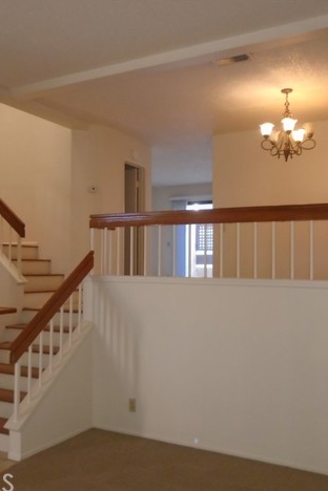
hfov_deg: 35.9
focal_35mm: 37
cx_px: 137
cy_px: 247
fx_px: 506
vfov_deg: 51.9
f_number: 3.2
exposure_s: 1/30
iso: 250
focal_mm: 4.6
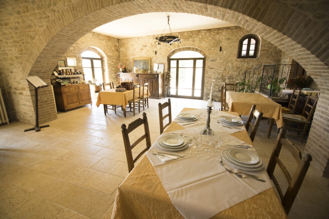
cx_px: 164
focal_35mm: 16
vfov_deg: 73.7
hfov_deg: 96.7
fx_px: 146
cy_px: 110
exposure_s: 1/160
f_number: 4
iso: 640
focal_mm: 16
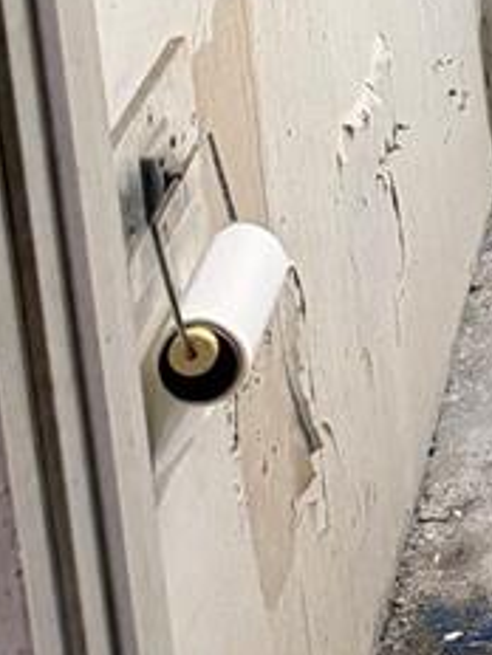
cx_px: 1238
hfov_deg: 10.2
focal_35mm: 124
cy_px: -511
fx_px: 2350
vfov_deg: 14.1
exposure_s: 1/60
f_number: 1.78
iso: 320
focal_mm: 6.76
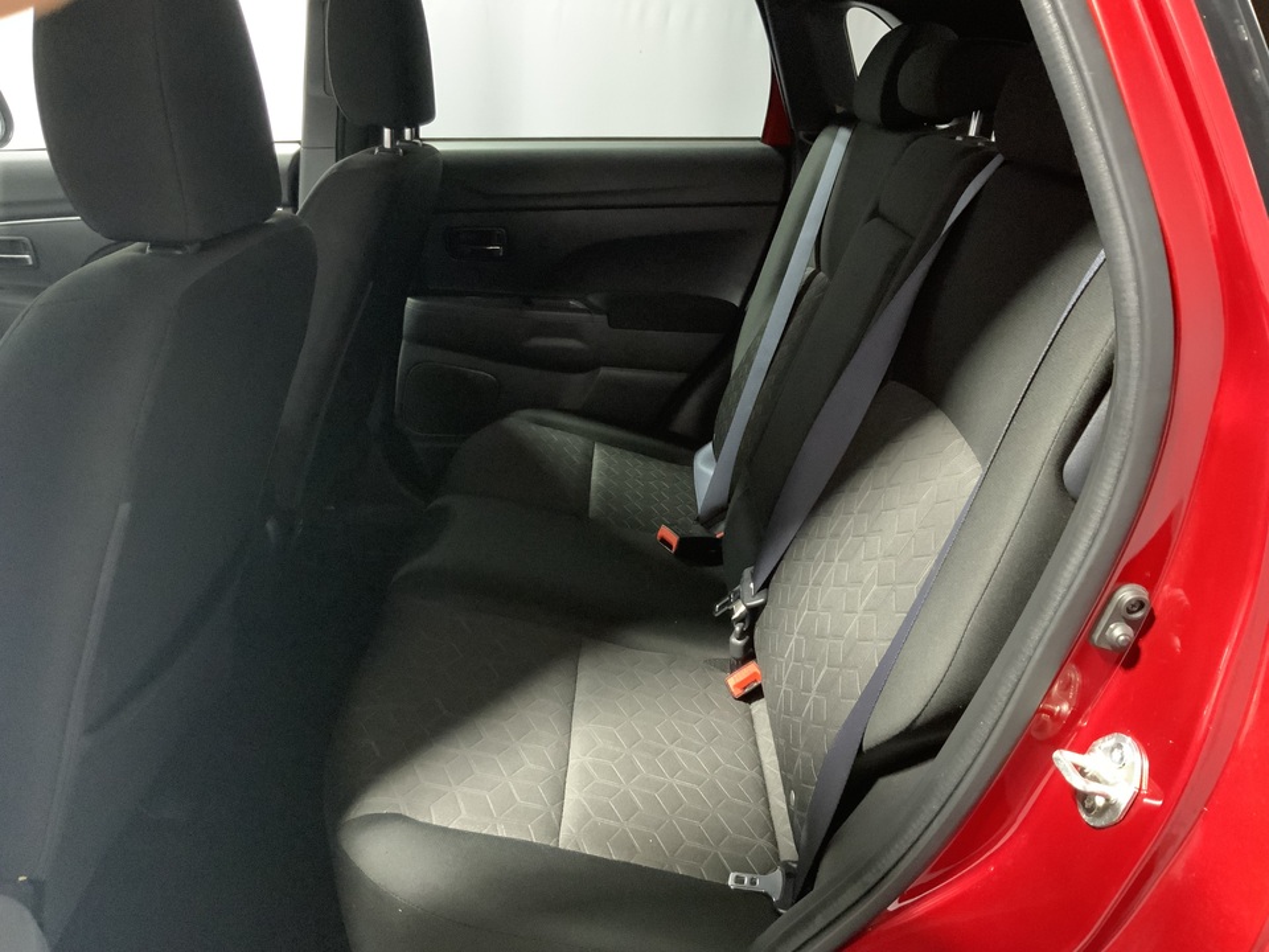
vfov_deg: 48.2
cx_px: 634
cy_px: 476
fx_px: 1063
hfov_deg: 61.7
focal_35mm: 29
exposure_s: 1/30
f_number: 1.8
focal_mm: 3
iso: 500
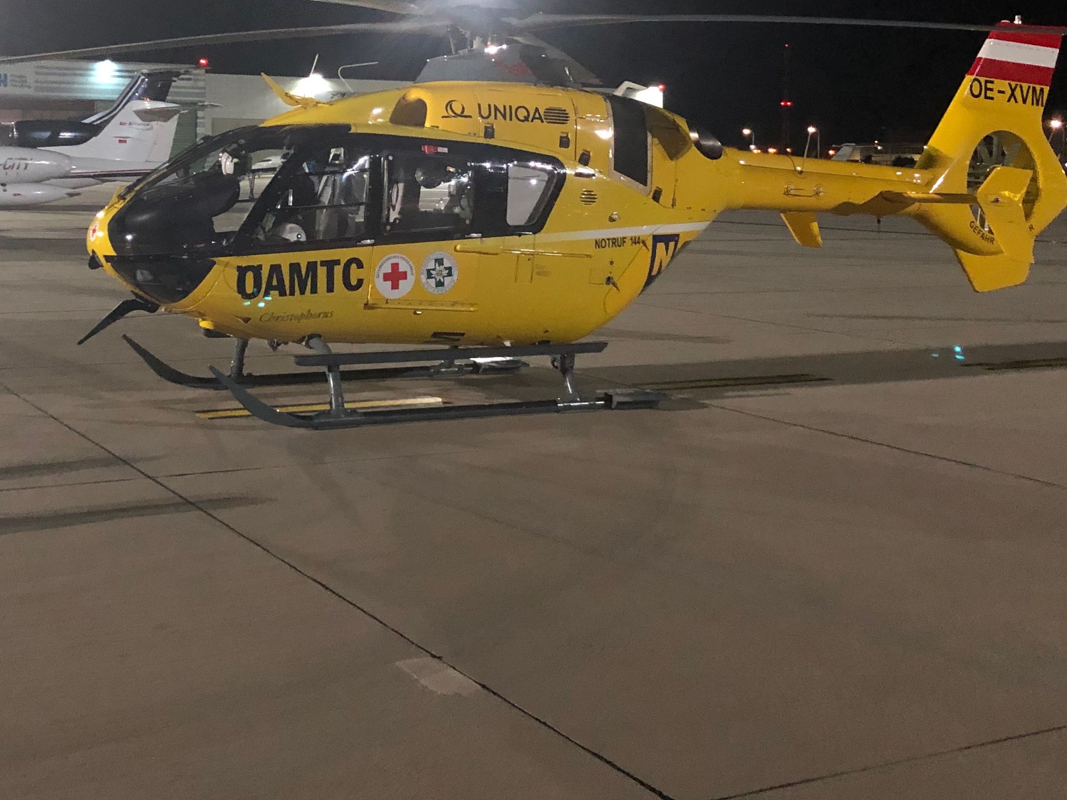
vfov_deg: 29.5
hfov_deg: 39.3
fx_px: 1480
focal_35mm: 48
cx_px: 382
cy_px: 152
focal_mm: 3.99
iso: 100
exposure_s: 1/6
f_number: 1.8
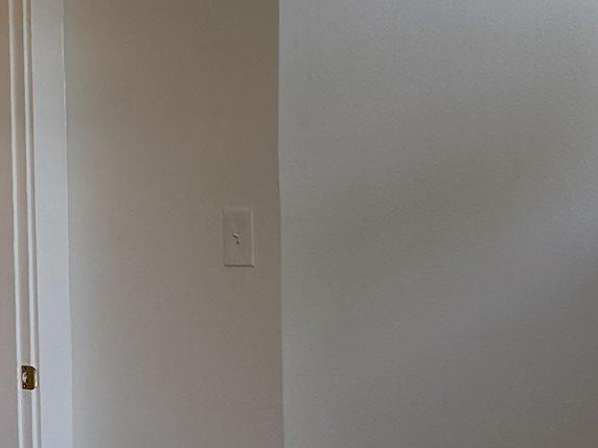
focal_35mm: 129
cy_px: 400
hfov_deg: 14.9
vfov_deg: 11.4
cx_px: -85
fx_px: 2229
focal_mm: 6.76
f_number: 1.78
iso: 100
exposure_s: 1/120
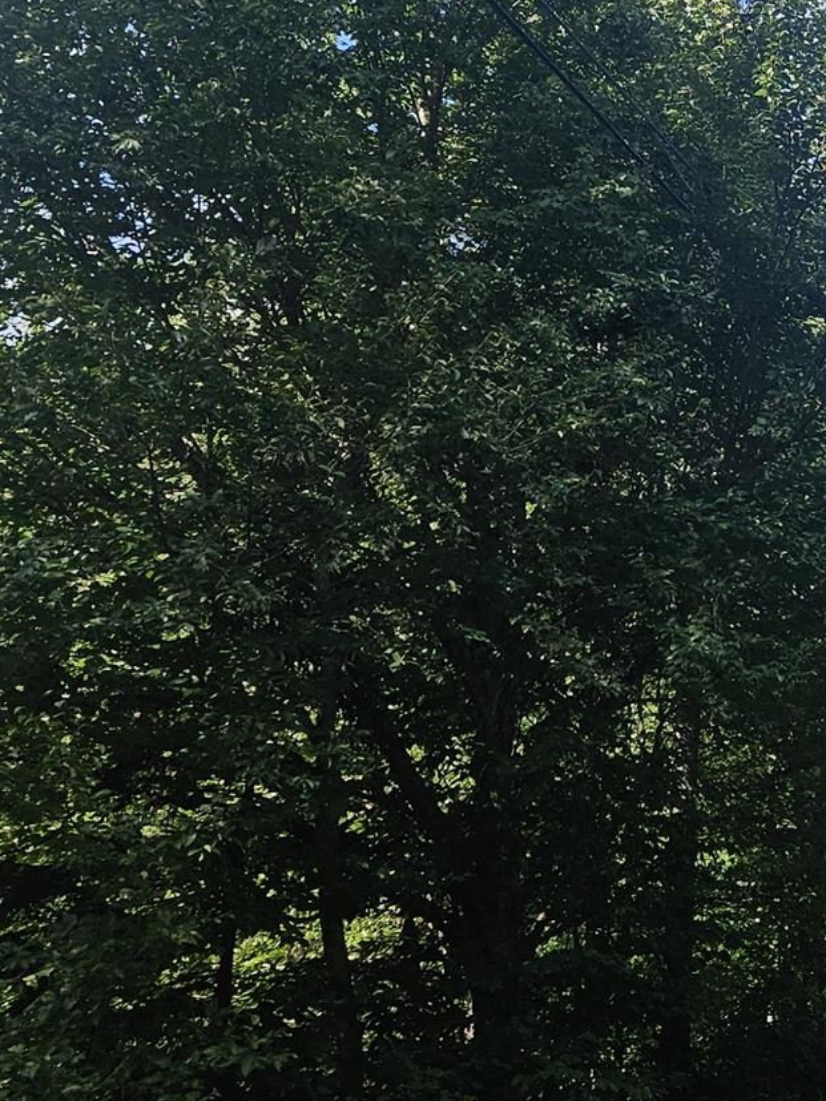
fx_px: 2036
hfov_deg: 20.9
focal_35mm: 64
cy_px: 279
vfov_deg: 29.8
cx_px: 1060
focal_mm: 5.4
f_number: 1.8
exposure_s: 1/1245
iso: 40
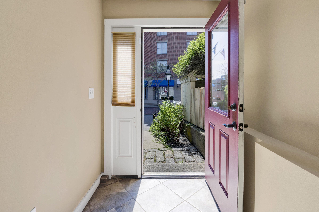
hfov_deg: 93.3
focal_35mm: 17
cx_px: 166
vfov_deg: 70.1
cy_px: 93
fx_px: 151
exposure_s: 1/200
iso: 250
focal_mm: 15
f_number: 7.1
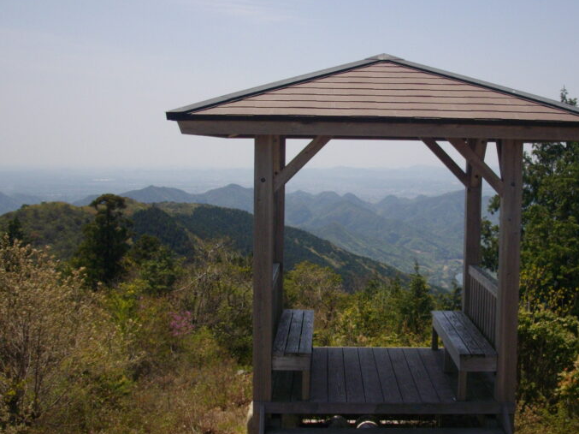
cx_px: 341
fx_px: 936
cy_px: 217
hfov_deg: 34.3
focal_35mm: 56
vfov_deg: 26.1
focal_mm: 6.2
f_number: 5.6
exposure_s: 1/640
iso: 100
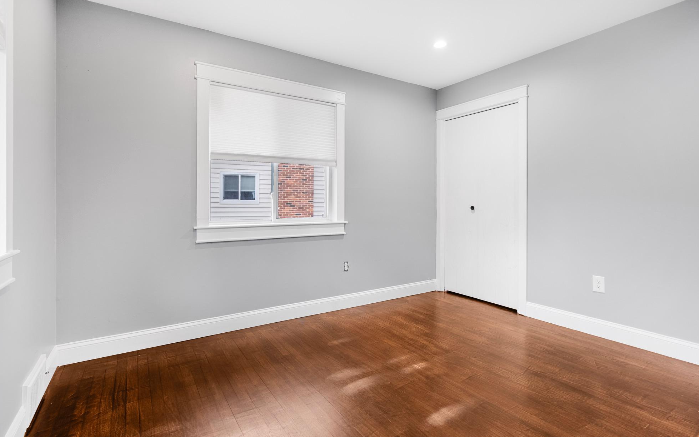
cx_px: 334
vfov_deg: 71.1
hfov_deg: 97.8
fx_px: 305
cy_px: 240
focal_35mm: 16
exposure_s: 1/4
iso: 320
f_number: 4
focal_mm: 10
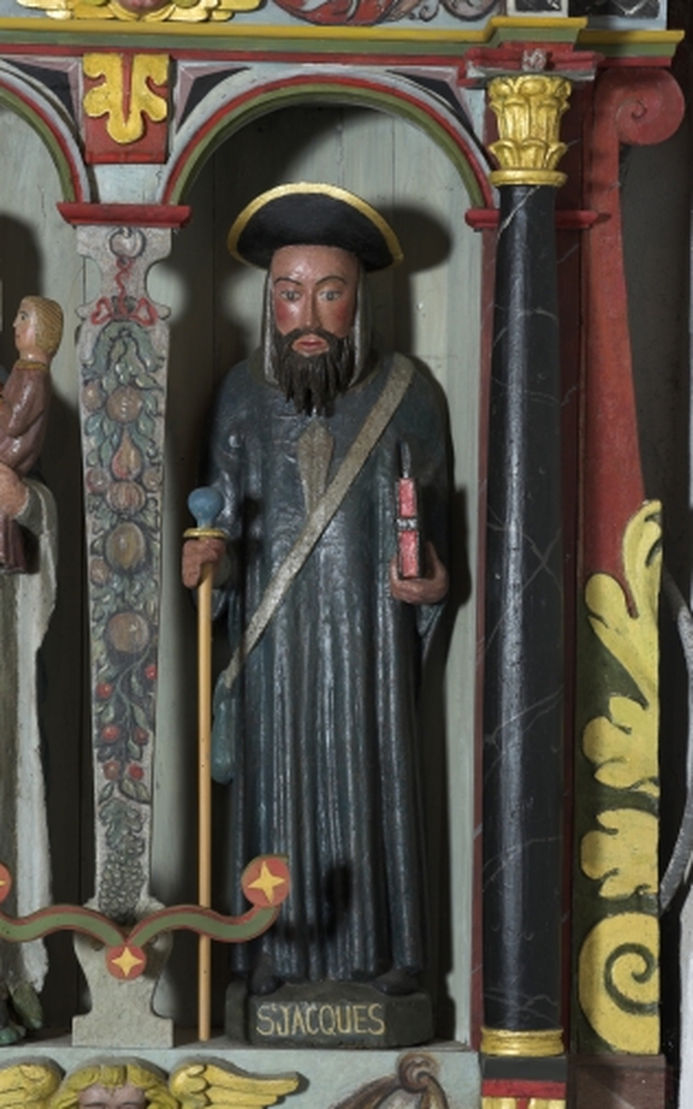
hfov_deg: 14.0
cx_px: 367
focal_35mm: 93
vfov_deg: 22.3
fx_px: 2812
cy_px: 557
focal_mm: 60
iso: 100
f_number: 10
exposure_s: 1/50
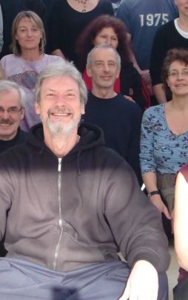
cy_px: 115
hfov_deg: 13.3
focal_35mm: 98
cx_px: 65
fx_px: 803
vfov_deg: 21.2
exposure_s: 1/60
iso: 500
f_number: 3.3
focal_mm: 8.2
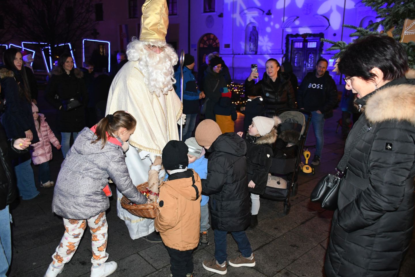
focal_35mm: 27
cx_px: 208
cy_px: 138
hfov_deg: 67.4
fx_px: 311
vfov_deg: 47.9
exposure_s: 1/80
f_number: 3.5
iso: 2000
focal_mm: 18
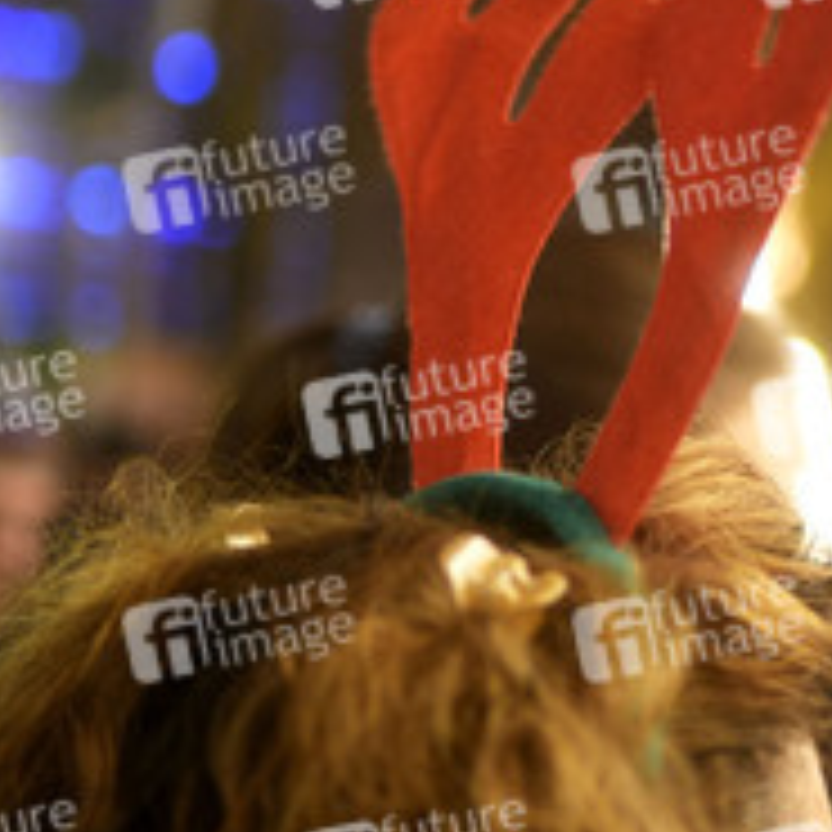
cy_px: 292
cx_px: 749
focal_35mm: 93
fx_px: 2529
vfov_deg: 18.6
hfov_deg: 18.4
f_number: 1.4
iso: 640
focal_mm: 30
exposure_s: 1/60
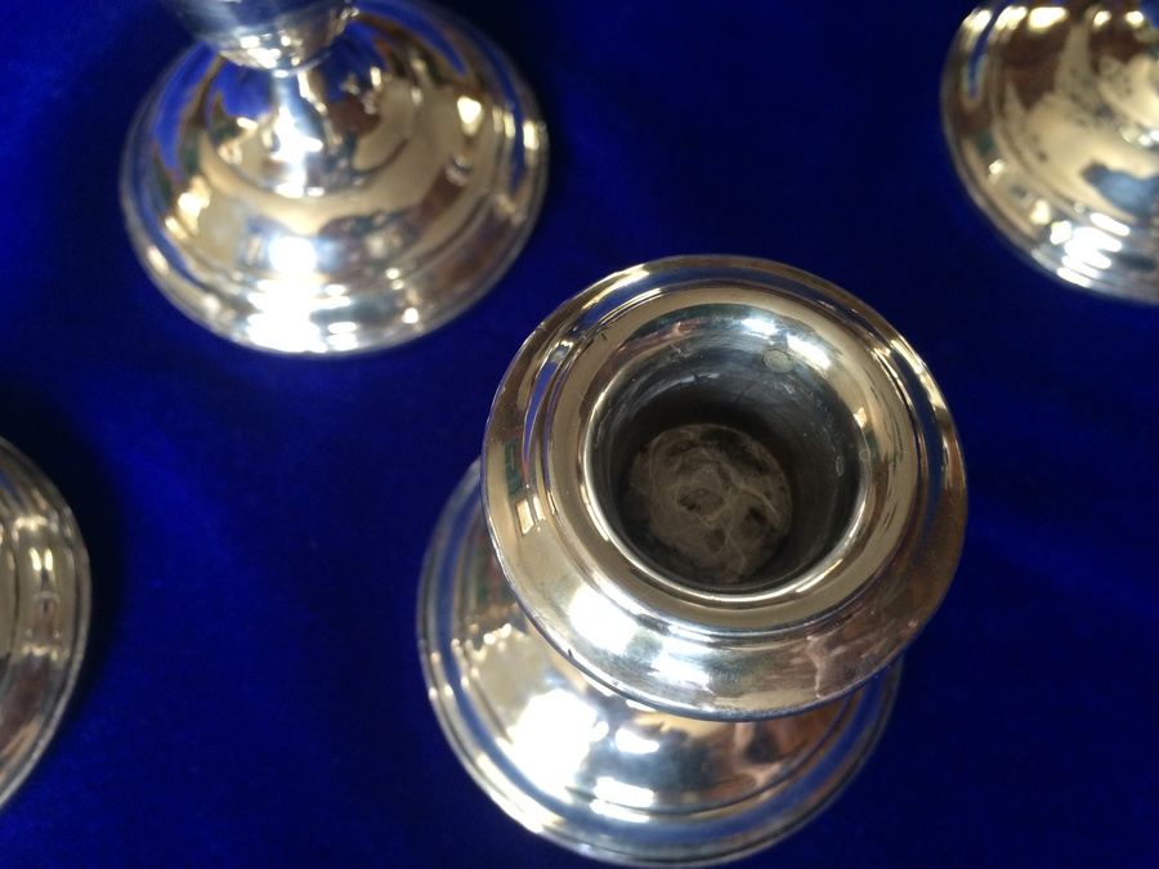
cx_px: 580
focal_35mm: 30
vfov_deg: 46.8
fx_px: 1004
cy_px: 434
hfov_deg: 60.0
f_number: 2.2
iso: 100
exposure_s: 1/30
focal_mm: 4.12
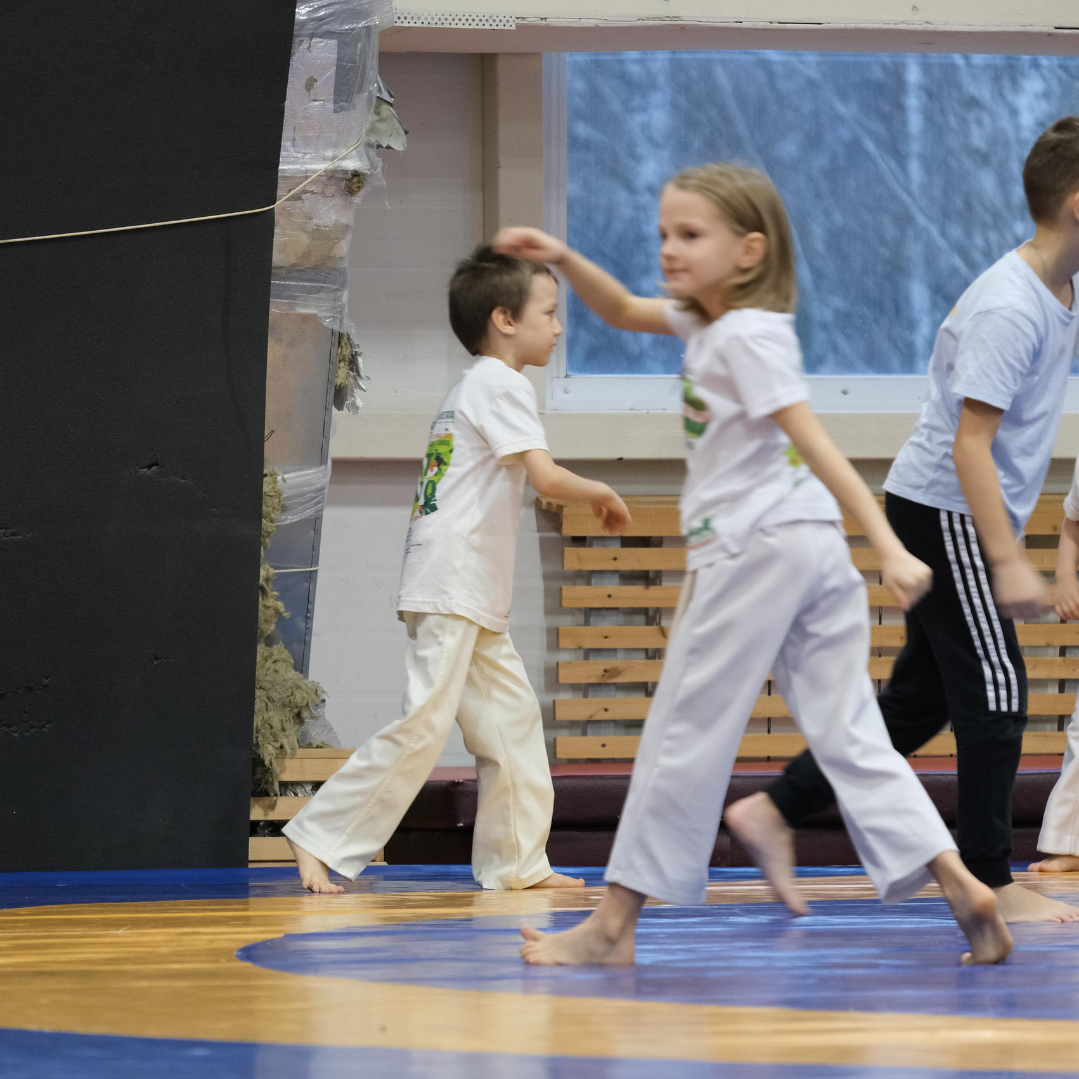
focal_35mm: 271
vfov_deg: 6.5
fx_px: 9557
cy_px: 539
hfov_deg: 6.5
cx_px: 358
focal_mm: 141.3
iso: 1600
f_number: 4.4
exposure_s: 1/75
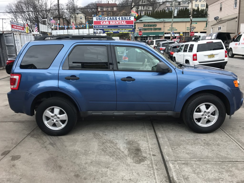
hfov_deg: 63.4
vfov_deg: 49.7
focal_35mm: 28
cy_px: 92
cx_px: 122
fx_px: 197
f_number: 1.8
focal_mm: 3.99
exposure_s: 1/736
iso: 20
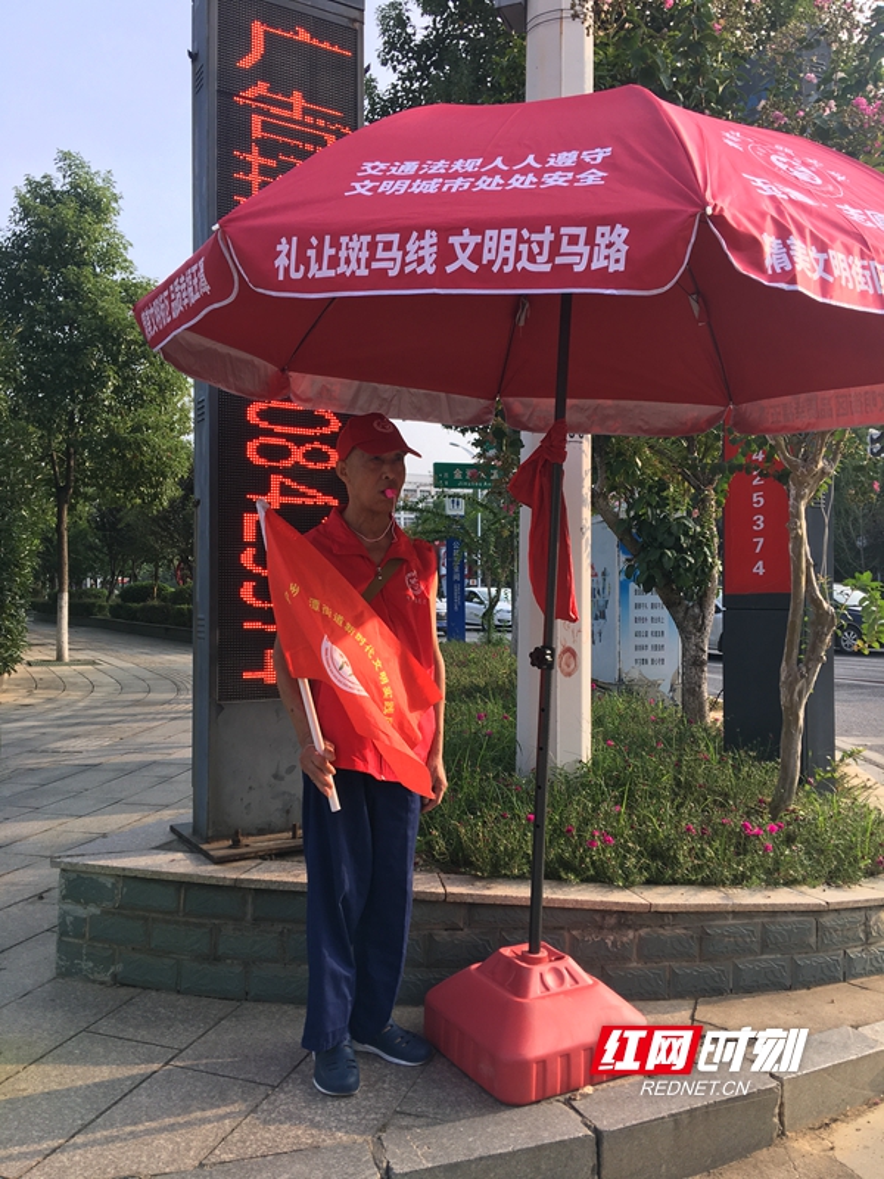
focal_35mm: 29
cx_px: 442
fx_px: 987
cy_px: 590
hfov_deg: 48.2
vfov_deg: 61.7
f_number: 2.2
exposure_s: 1/353
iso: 25
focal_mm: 4.15
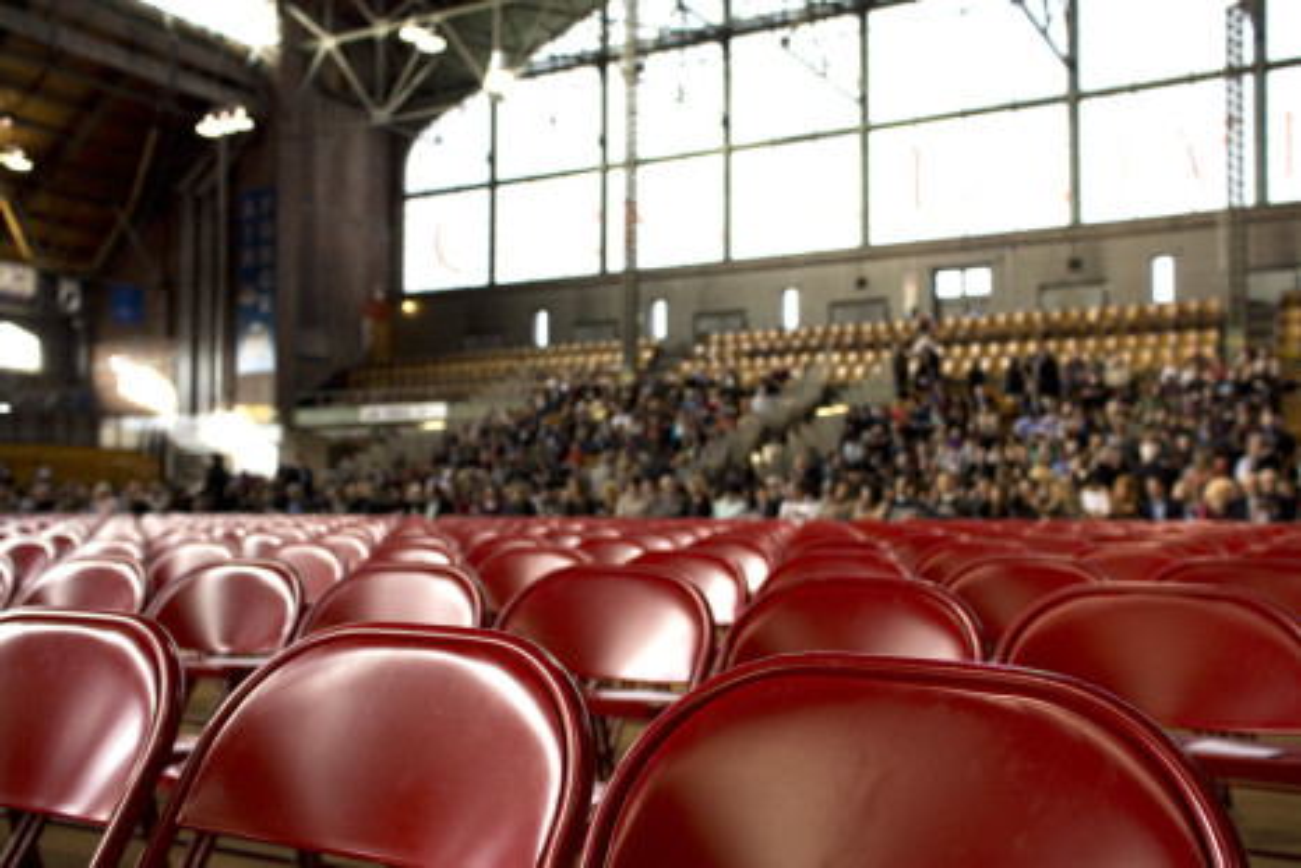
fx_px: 1301
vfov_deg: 36.9
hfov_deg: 53.1
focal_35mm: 36
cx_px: 650
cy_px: 434
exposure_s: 1/125
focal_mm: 24
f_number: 3.2
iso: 400
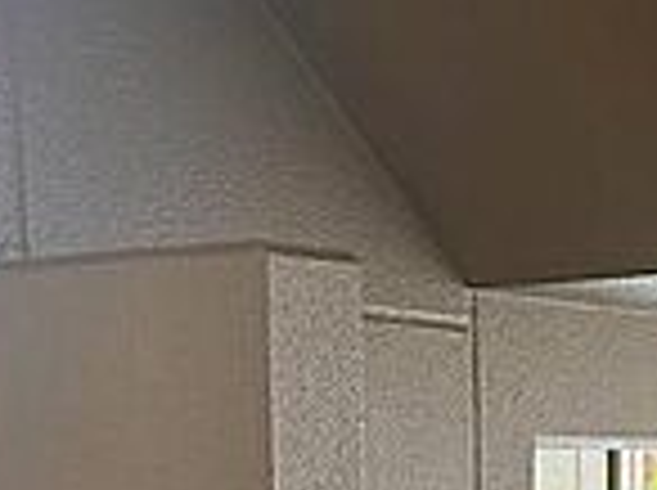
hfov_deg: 18.2
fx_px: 2027
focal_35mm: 107
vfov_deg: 12.7
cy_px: 859
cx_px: 567
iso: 160
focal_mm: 5.7
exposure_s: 1/60
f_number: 1.5
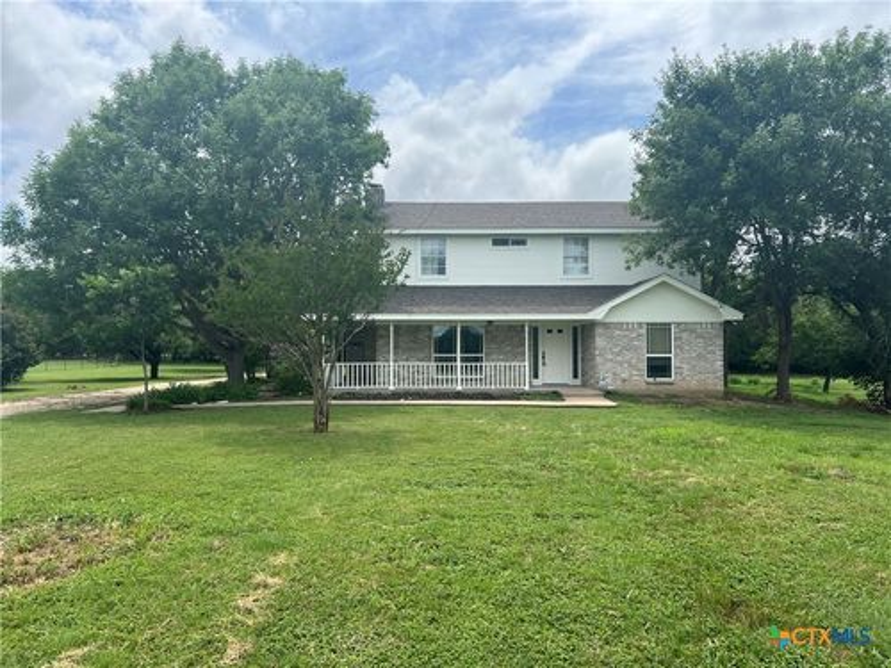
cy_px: 334
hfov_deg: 67.3
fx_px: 669
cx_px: 446
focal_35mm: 26
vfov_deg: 53.1
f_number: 1.5
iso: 50
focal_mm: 5.7
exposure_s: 1/3077
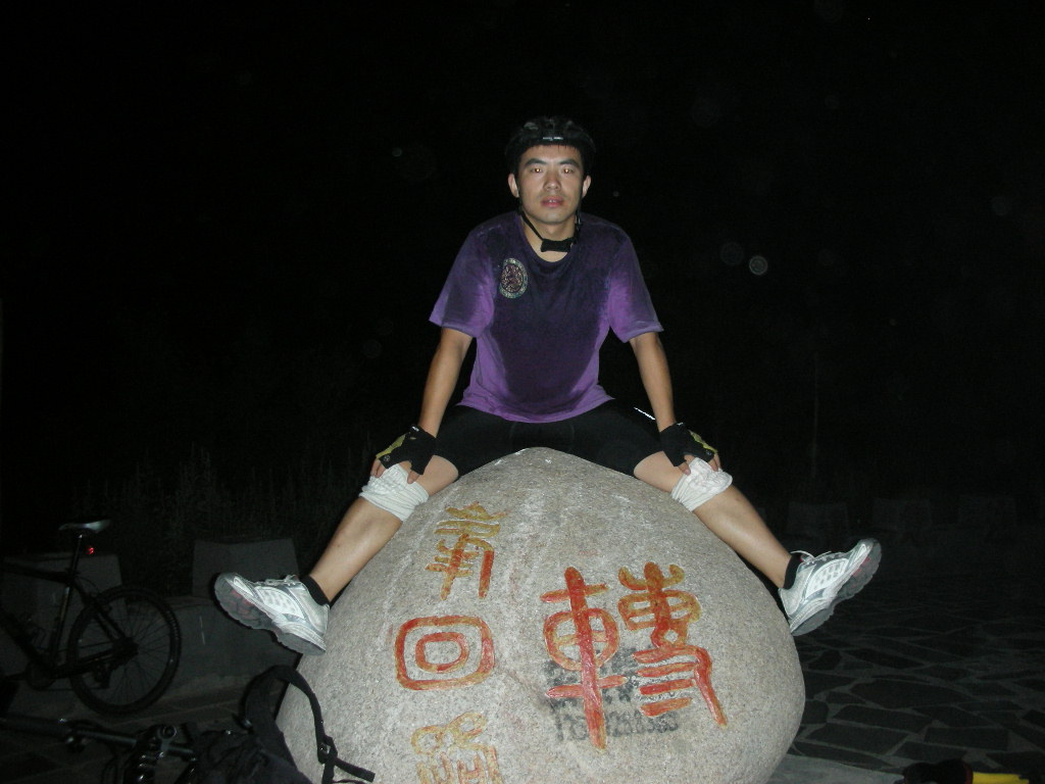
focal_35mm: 35
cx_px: 522
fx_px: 1057
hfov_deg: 52.6
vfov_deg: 40.7
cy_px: 392
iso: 200
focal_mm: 5.8
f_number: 3
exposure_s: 1/60.1
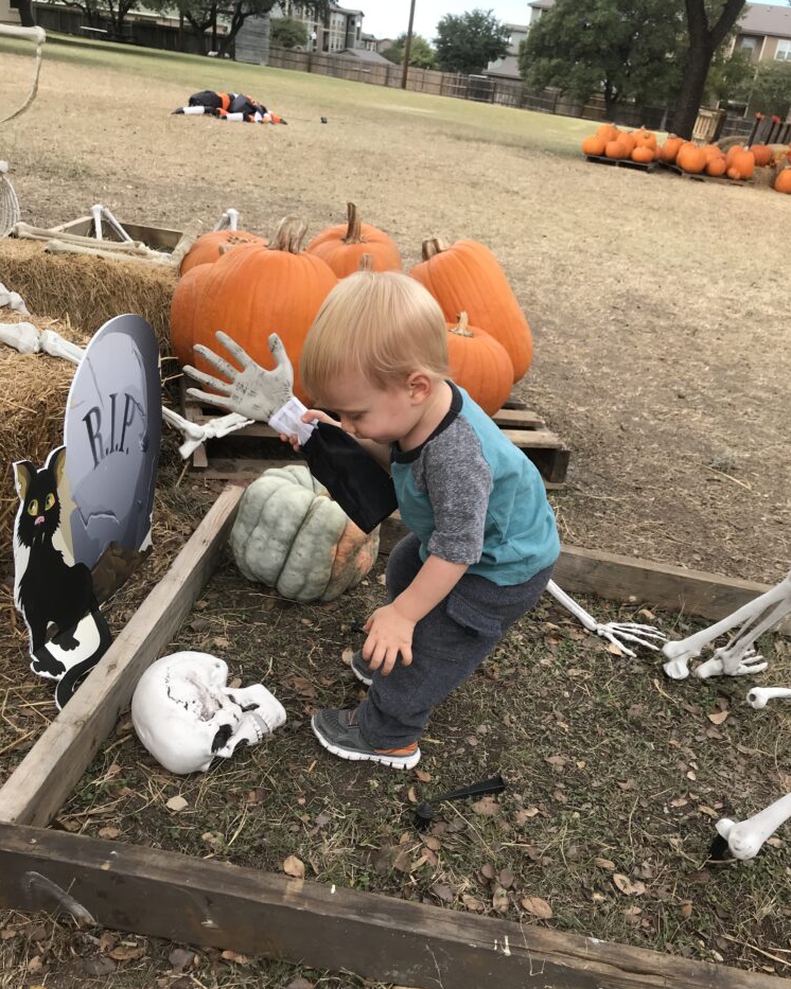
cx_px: 405
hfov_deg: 48.5
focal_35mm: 30
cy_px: 524
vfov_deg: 58.7
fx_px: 878
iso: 20
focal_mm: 3.99
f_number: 1.8
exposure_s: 1/785
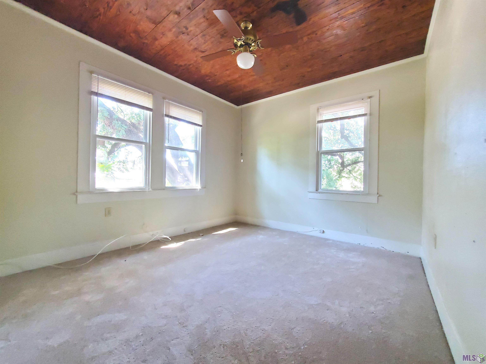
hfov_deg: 106.2
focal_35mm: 13
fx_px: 183
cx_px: 243
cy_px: 182
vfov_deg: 89.9
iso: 640
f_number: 2.2
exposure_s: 1/33
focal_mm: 1.8
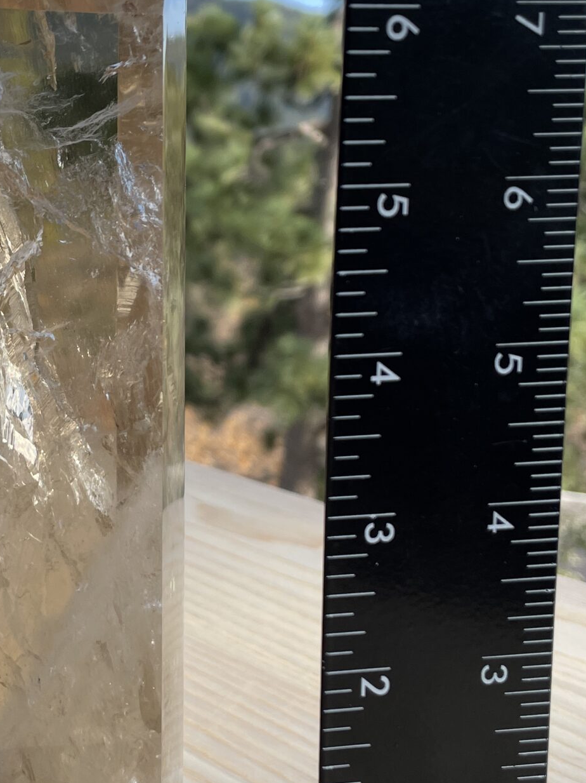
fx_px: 1219
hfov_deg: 26.0
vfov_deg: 35.5
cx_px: 44
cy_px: 359
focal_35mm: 54
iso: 32
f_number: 1.6
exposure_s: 1/1435
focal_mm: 4.2
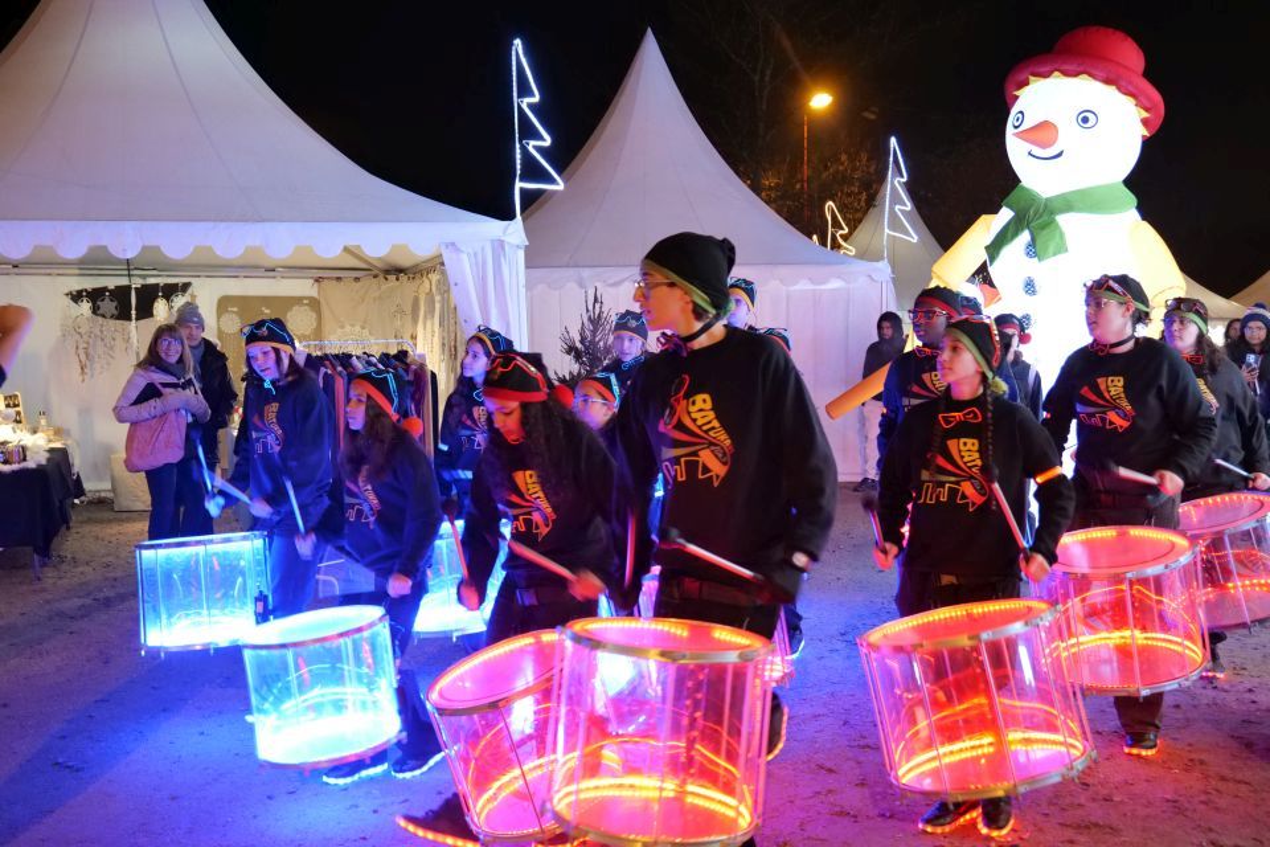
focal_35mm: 35
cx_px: 635
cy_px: 424
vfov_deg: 37.9
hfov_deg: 54.4
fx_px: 1235
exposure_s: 1/80
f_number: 4.5
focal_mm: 35
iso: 10000
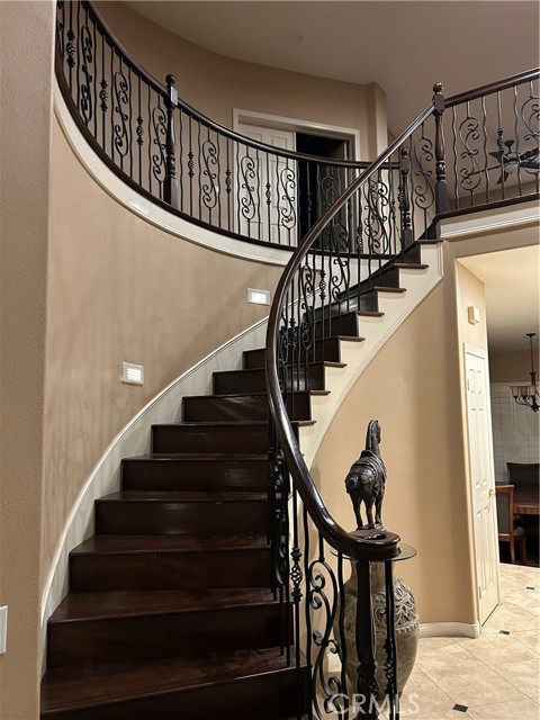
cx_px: 270
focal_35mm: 26
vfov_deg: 67.3
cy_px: 360
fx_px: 541
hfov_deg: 53.1
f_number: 1.5
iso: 500
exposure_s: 1/40
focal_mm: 5.7
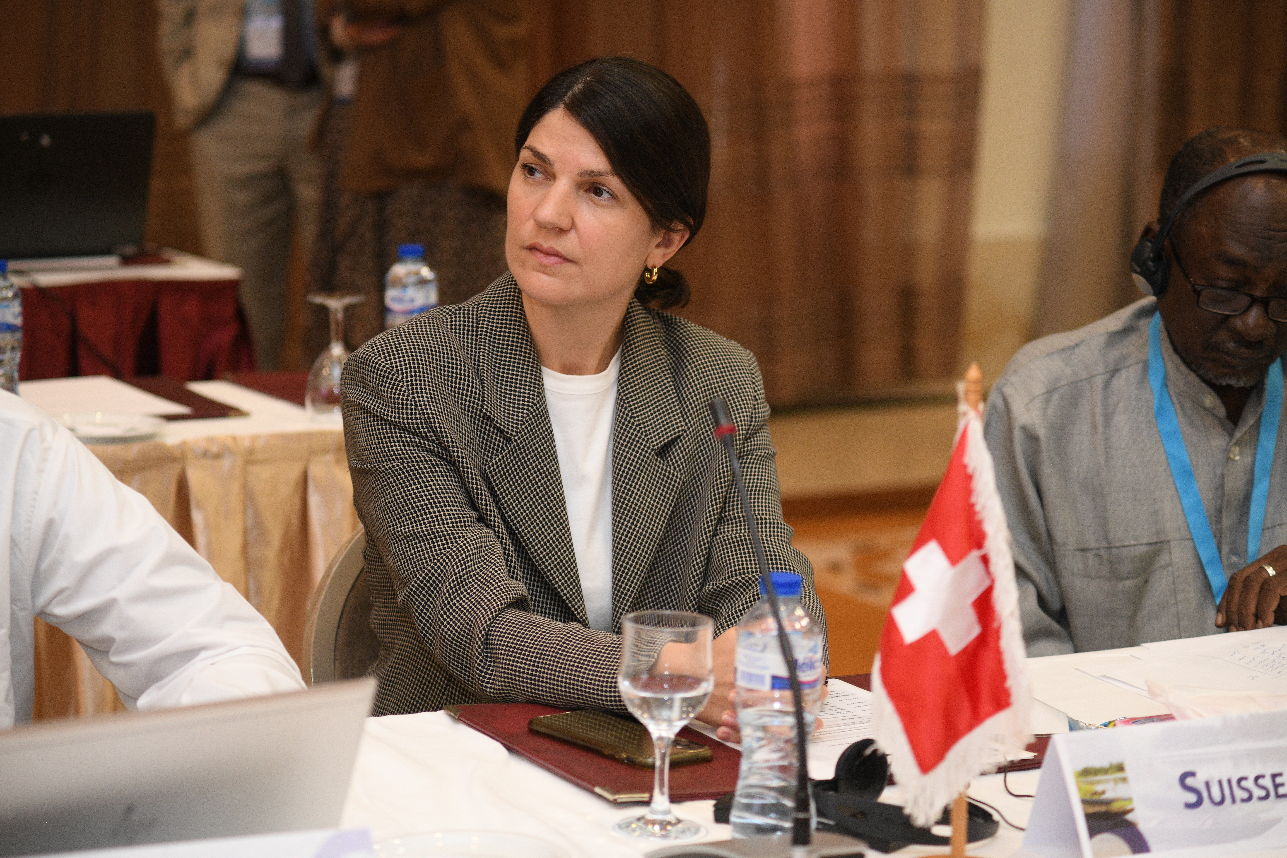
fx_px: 3646
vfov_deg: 13.4
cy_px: 429
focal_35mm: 102
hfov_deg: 20.0
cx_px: 644
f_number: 4
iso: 2000
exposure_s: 1/160
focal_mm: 102
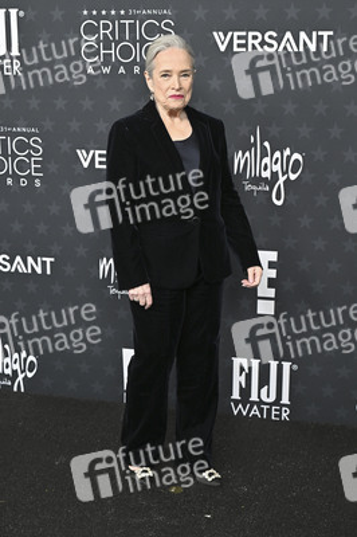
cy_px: 268
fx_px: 685
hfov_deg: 29.2
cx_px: 178
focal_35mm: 46
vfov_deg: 42.8
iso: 1250
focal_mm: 46
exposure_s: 1/320
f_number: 5.6
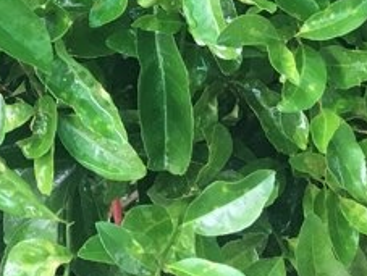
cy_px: -253
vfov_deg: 9.2
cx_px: -209
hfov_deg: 12.2
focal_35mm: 153
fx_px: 1625
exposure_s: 1/33
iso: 25
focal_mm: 4.15
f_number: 2.2
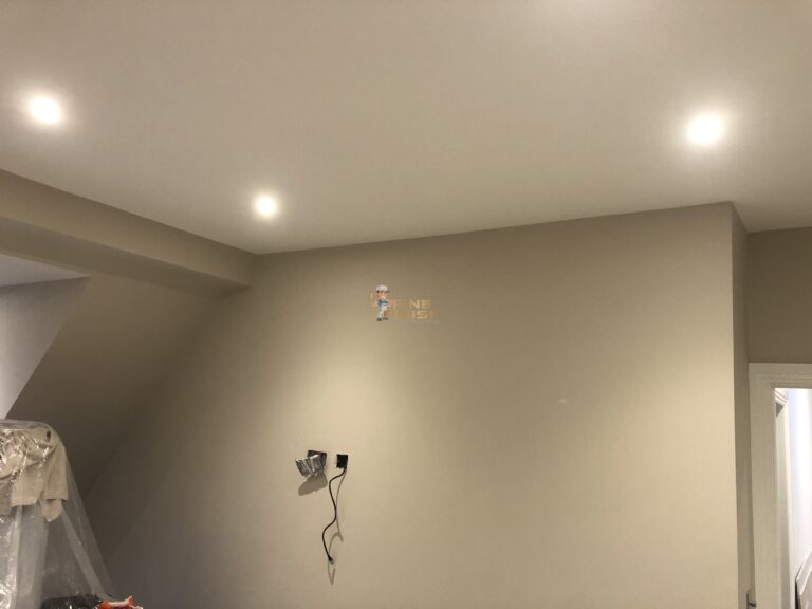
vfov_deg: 49.7
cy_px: 304
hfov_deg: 63.4
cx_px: 406
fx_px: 657
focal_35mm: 28
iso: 40
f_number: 1.8
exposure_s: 1/20
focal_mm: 4
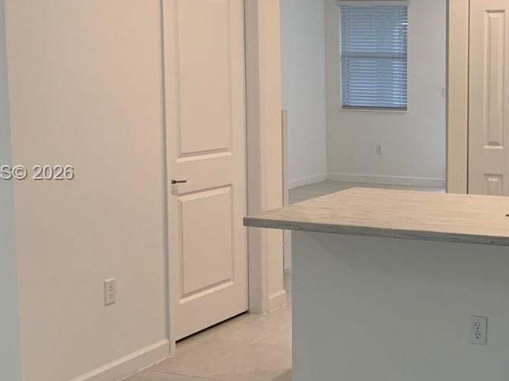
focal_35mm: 65
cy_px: 174
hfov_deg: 28.6
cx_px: 462
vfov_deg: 22.6
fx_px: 956
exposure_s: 1/60
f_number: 1.8
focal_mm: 4.25
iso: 100
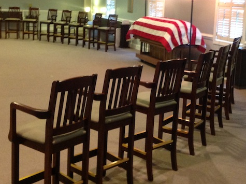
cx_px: 125
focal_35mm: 59
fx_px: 419
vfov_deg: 24.5
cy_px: 43
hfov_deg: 32.7
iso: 320
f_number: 2.4
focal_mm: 4.28
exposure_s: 1/15
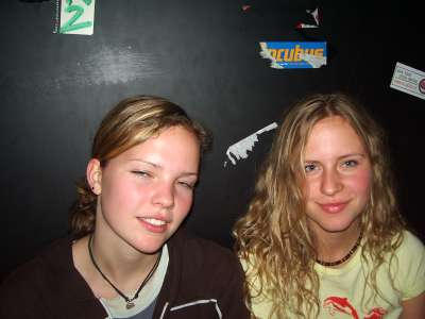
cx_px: 212
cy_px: 160
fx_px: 467
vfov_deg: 37.7
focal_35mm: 38
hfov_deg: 49.0
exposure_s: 1/40
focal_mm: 5.8
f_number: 2.6
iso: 100
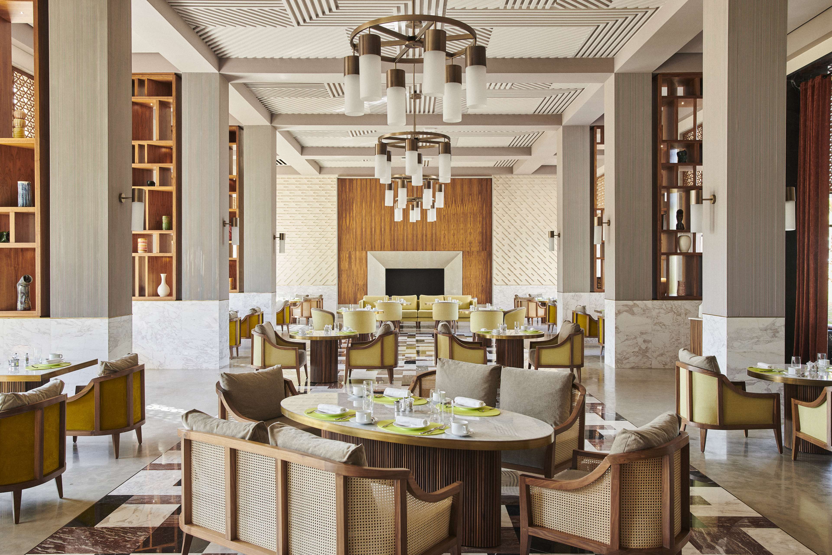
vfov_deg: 43.6
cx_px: 416
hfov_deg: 61.9
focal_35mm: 30
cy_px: 278
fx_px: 693
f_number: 5.6
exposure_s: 1/5
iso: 100
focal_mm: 30
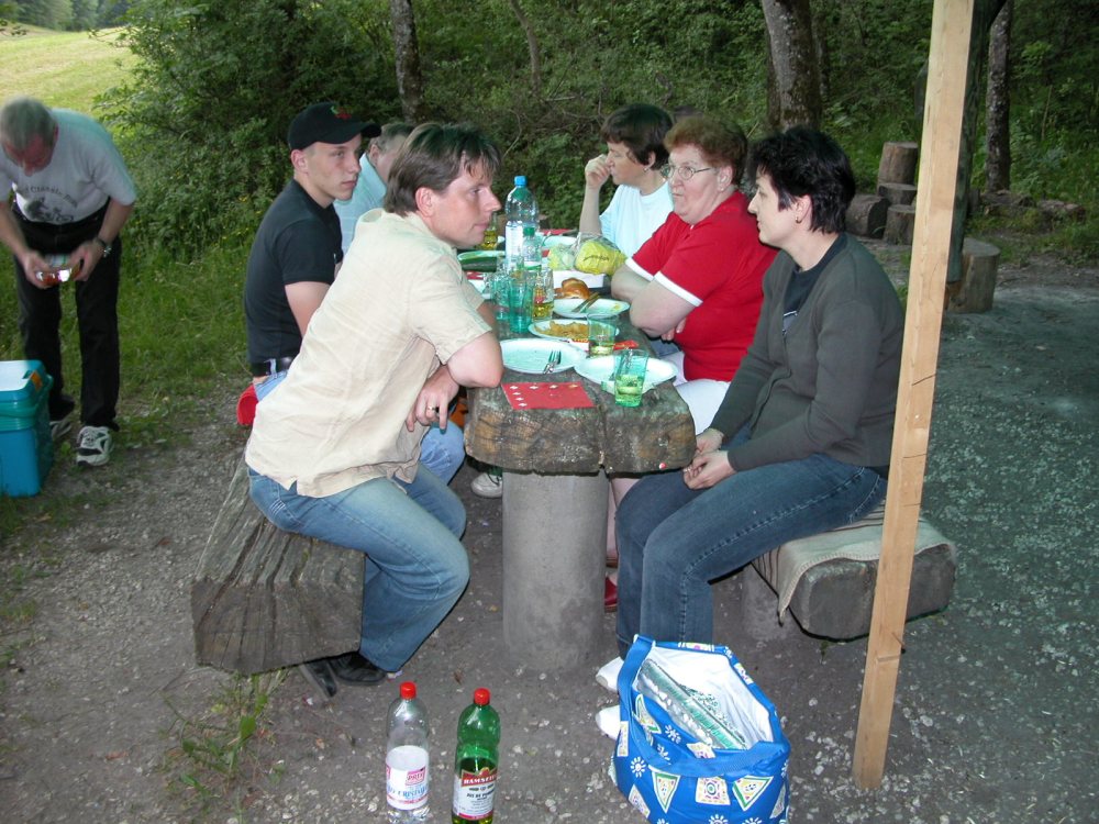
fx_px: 1111
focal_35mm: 35
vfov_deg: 40.7
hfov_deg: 52.6
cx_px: 550
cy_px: 412
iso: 100
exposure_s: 1/30
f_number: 2.8
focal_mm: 8.9
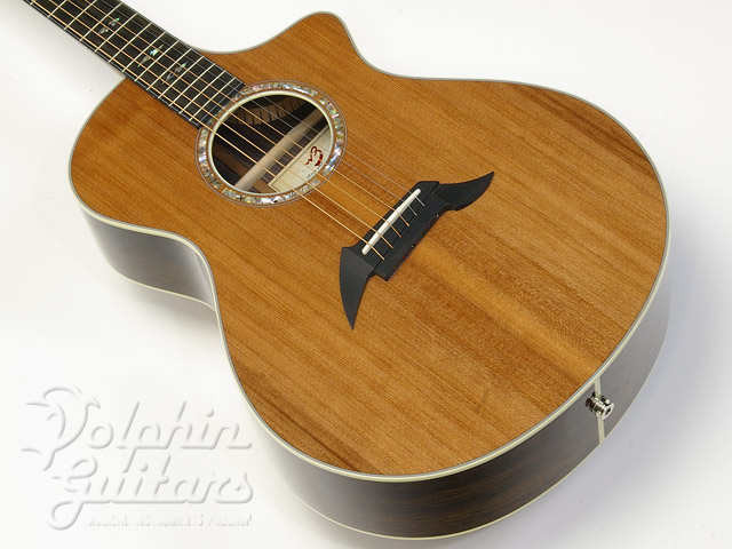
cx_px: 366
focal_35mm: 79
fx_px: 1671
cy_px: 274
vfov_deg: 18.7
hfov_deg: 24.7
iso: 400
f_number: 19
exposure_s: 2
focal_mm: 53
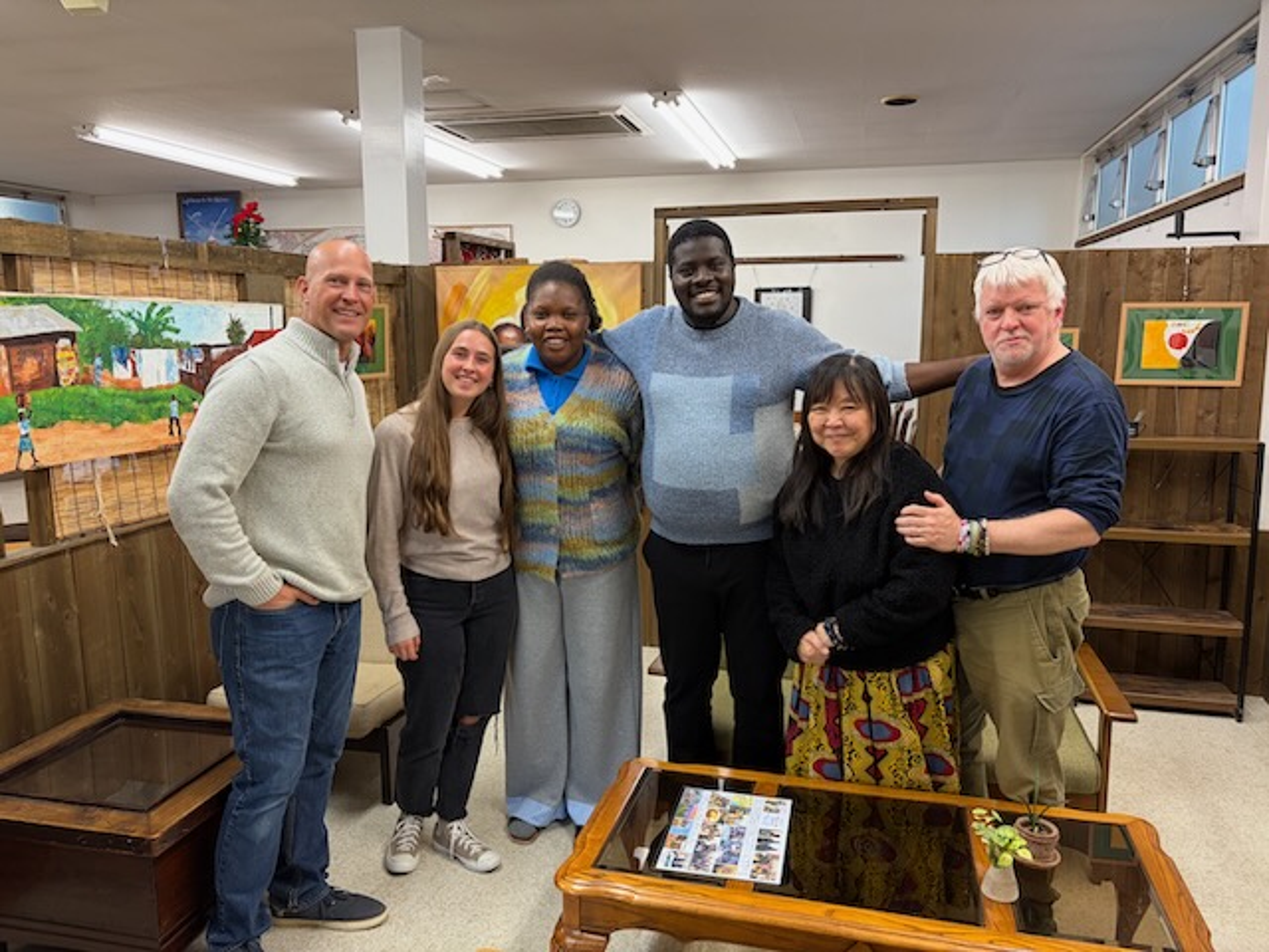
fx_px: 953
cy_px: 476
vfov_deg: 53.1
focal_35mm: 26
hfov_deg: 67.3
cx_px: 634
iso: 125
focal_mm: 5.96
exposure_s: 1/100
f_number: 1.6
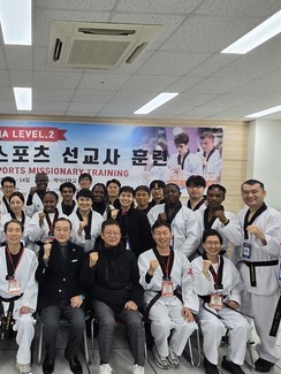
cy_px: 197
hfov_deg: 52.5
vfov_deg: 71.5
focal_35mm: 24
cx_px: 50
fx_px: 260
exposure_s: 1/120
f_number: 2.2
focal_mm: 2.2
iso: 80
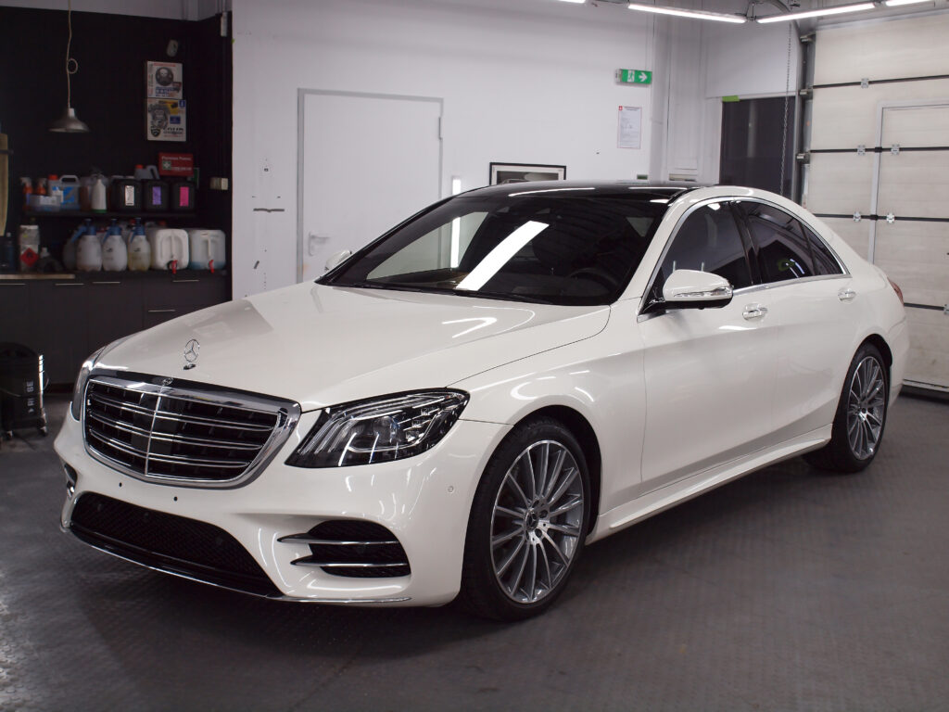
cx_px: 474
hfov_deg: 44.8
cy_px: 356
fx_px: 1151
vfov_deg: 34.3
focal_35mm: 42
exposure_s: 1/60
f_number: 4.4
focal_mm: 21
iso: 250
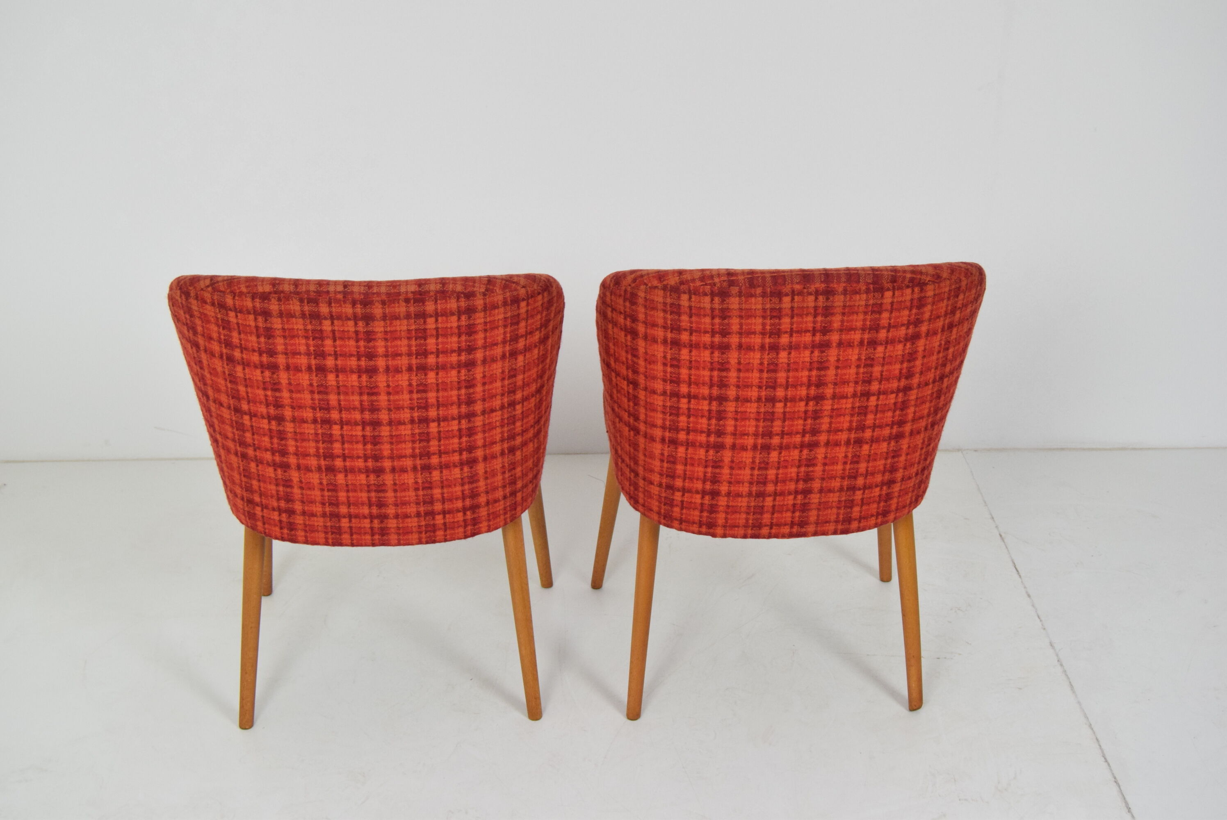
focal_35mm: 48
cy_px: 410
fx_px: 1637
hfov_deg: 41.1
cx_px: 614
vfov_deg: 28.1
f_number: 6.3
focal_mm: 32
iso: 1600
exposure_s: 1/160
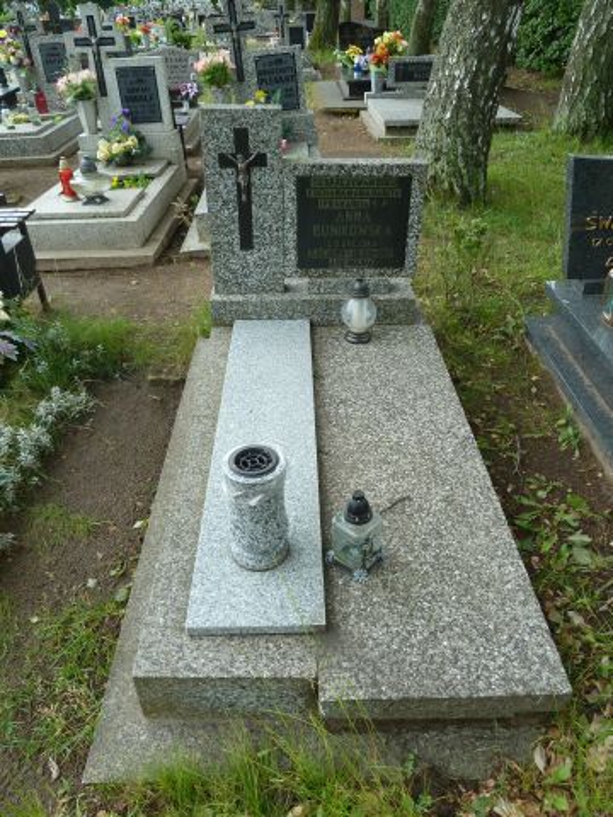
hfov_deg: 54.9
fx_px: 590
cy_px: 408
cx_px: 306
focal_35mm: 25
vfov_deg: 69.4
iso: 80
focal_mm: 4.1
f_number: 3.3
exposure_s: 1/60
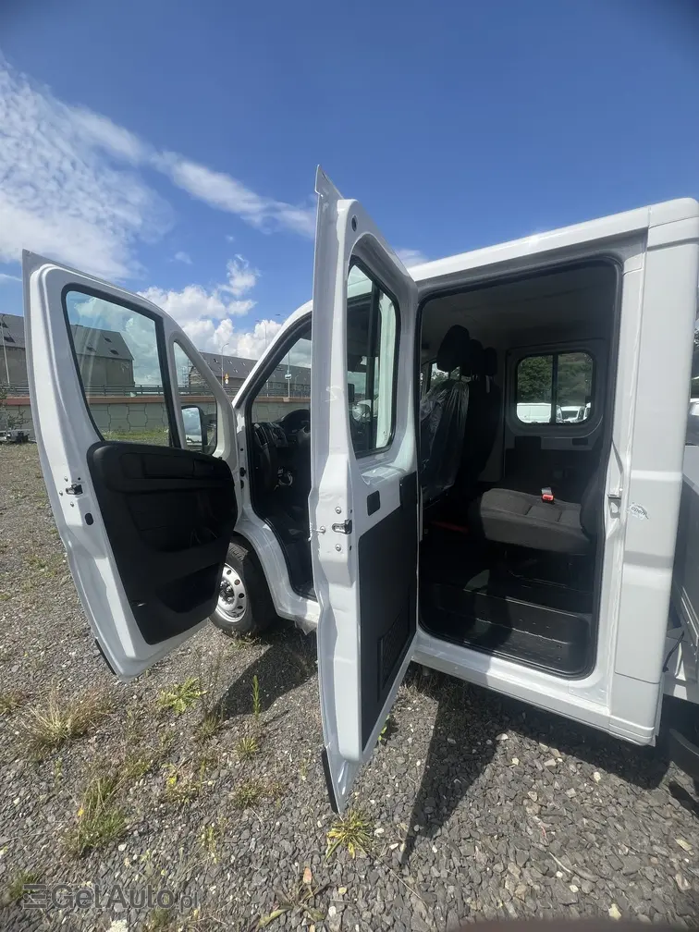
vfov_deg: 106.2
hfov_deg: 89.9
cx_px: 350
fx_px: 350
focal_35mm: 13
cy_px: 466
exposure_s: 1/1429
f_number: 1.8
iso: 32
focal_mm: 1.57
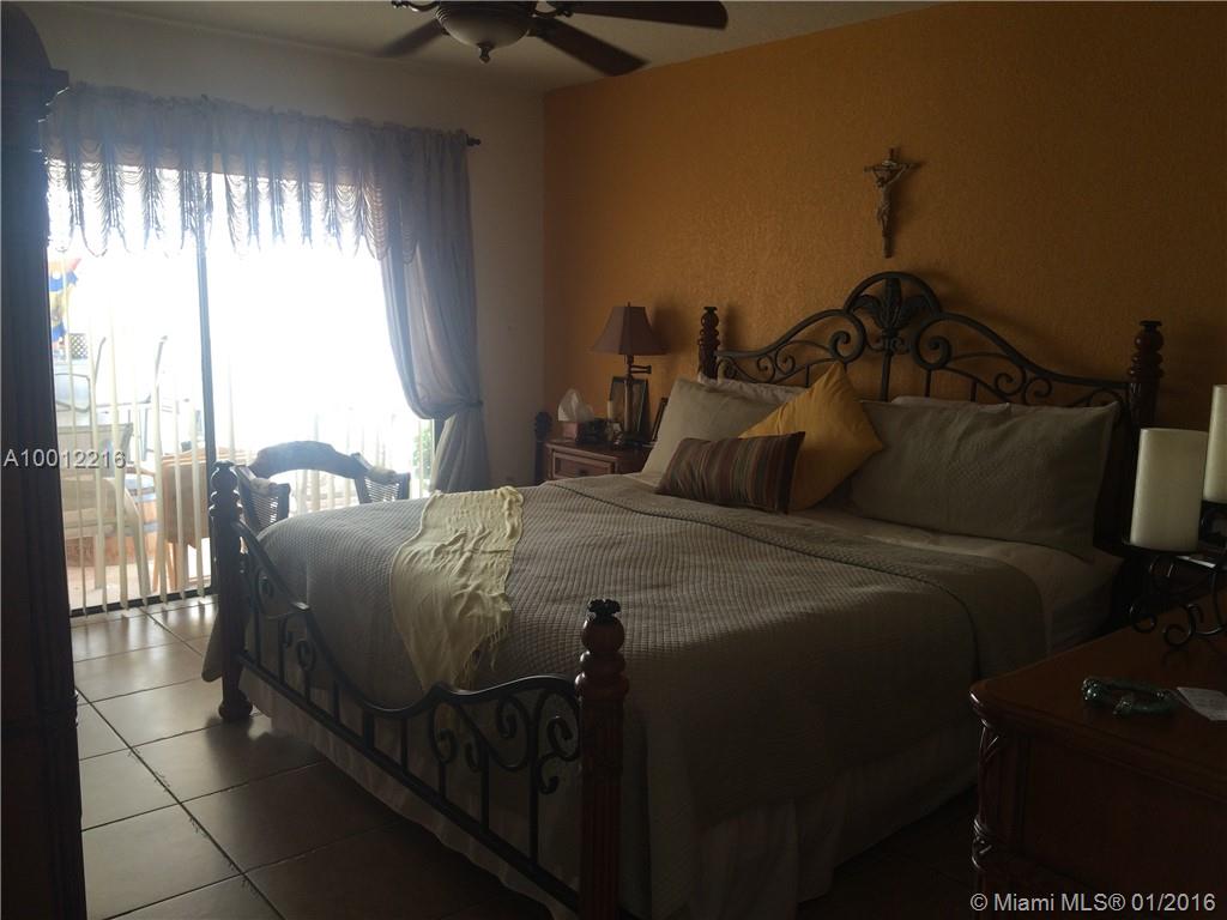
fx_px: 1028
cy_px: 460
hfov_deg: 61.7
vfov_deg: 48.2
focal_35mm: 29
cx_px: 614
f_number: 2.2
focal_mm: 4.15
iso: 40
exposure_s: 1/60
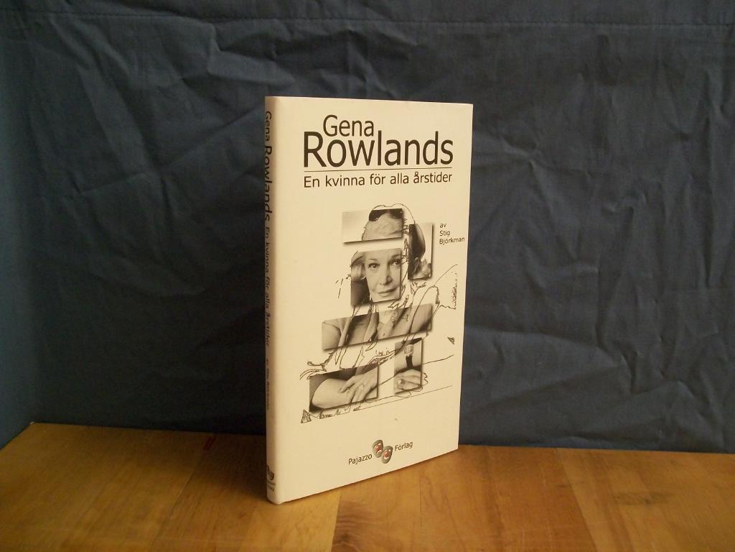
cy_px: 276
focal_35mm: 36
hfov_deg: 51.4
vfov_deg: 39.7
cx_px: 368
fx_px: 764
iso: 170
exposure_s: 1/8
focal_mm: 6
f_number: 2.7
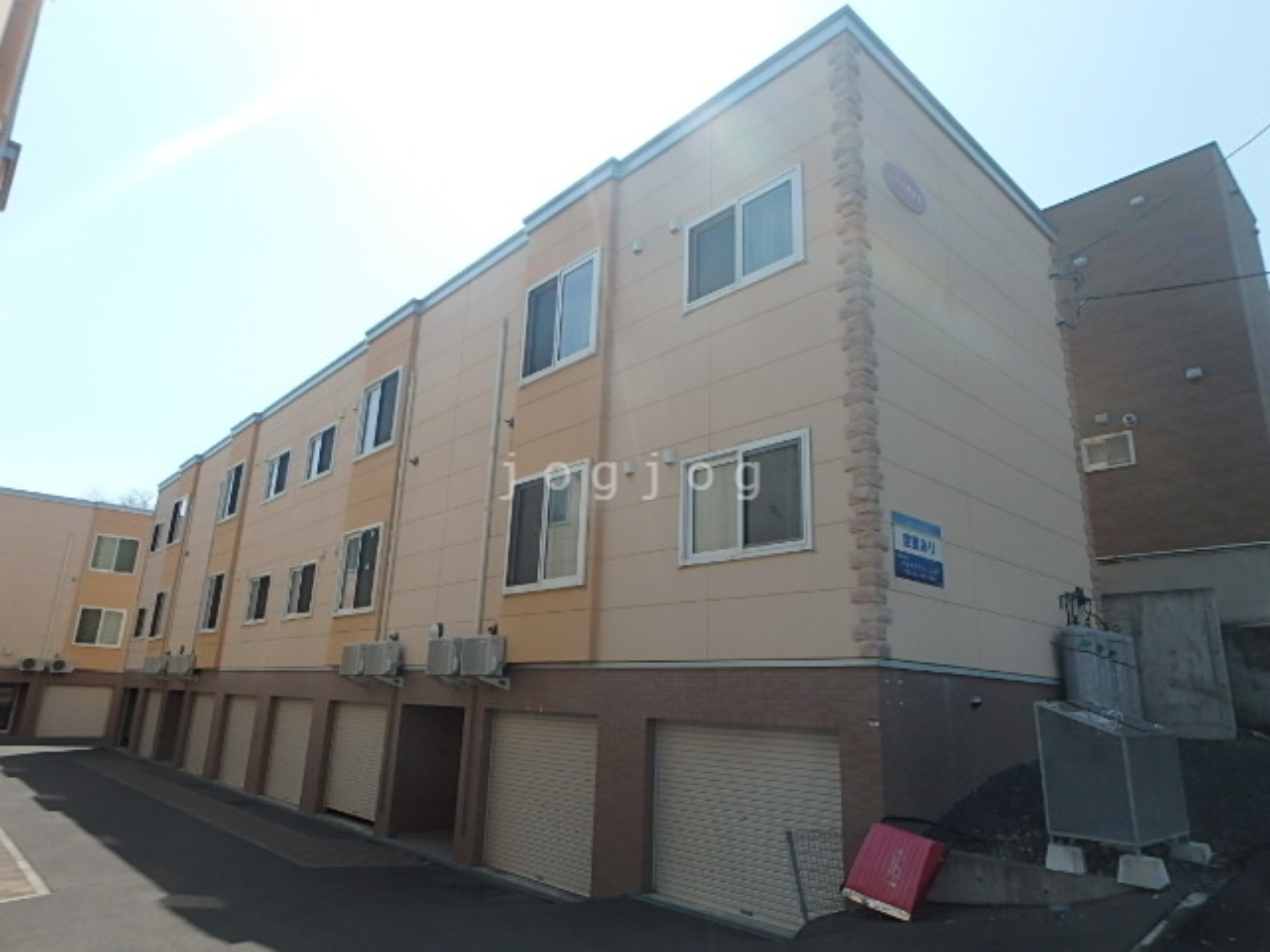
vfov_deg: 63.4
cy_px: 476
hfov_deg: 79.0
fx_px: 770
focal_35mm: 21
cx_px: 635
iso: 125
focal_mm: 3.7
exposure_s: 1/500
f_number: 6
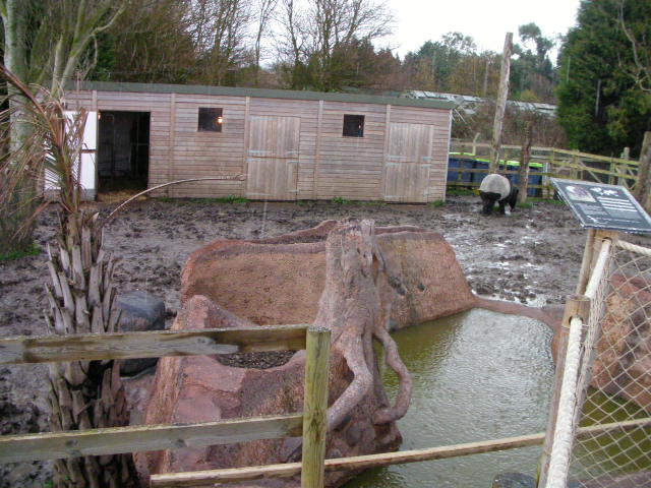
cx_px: 326
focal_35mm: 38
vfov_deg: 37.7
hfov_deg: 49.0
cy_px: 244
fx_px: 715
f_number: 3.5
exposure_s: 1/107
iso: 400
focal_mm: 6.3
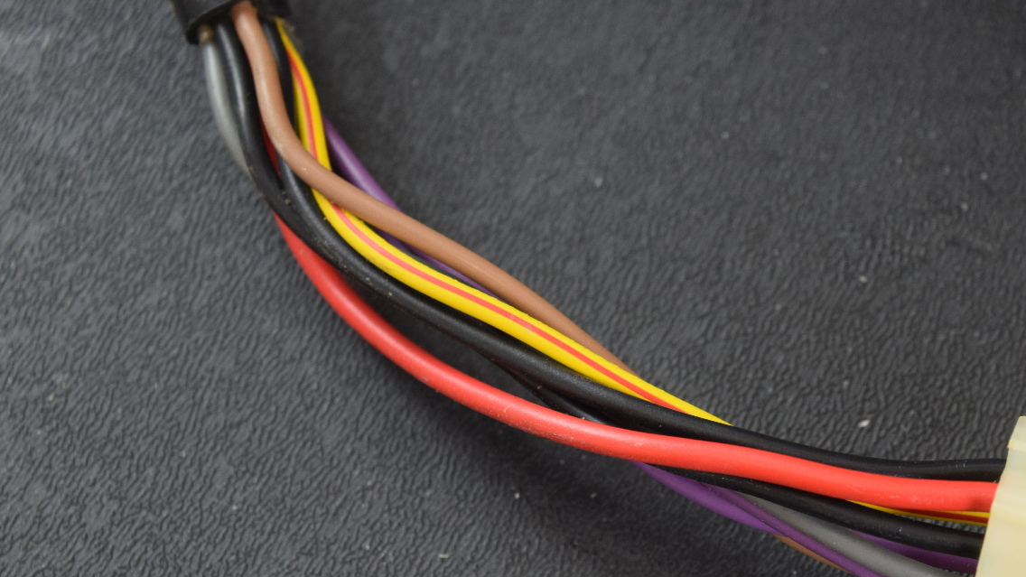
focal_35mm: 122
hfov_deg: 17.6
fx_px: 3312
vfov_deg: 9.9
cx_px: 701
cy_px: 431
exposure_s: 1/125
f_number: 5.6
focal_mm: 55
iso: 800
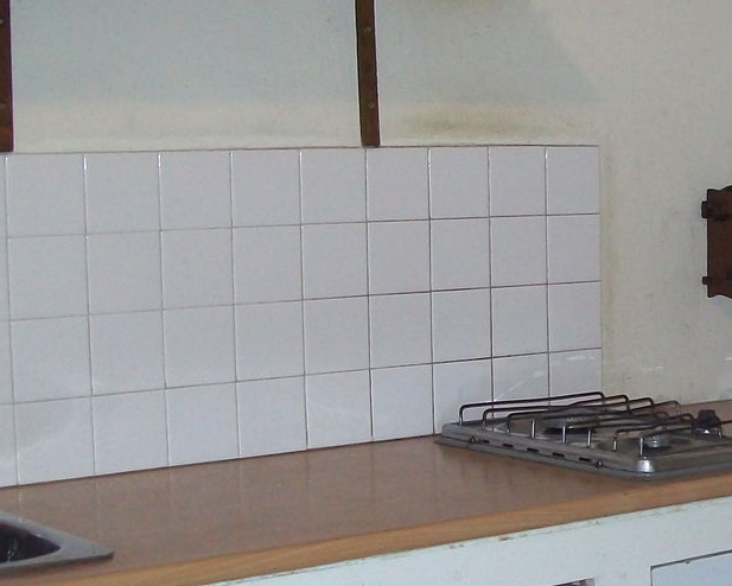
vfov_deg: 17.9
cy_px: 281
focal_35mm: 86
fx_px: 1864
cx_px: 784
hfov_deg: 21.2
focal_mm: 6.1
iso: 160
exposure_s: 1/60
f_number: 2.7
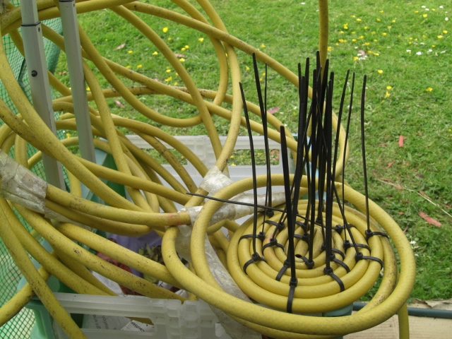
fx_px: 496
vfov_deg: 37.7
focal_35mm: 38
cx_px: 226
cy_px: 170
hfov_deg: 49.0
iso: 80
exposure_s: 1/320
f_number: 4
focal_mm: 7.9
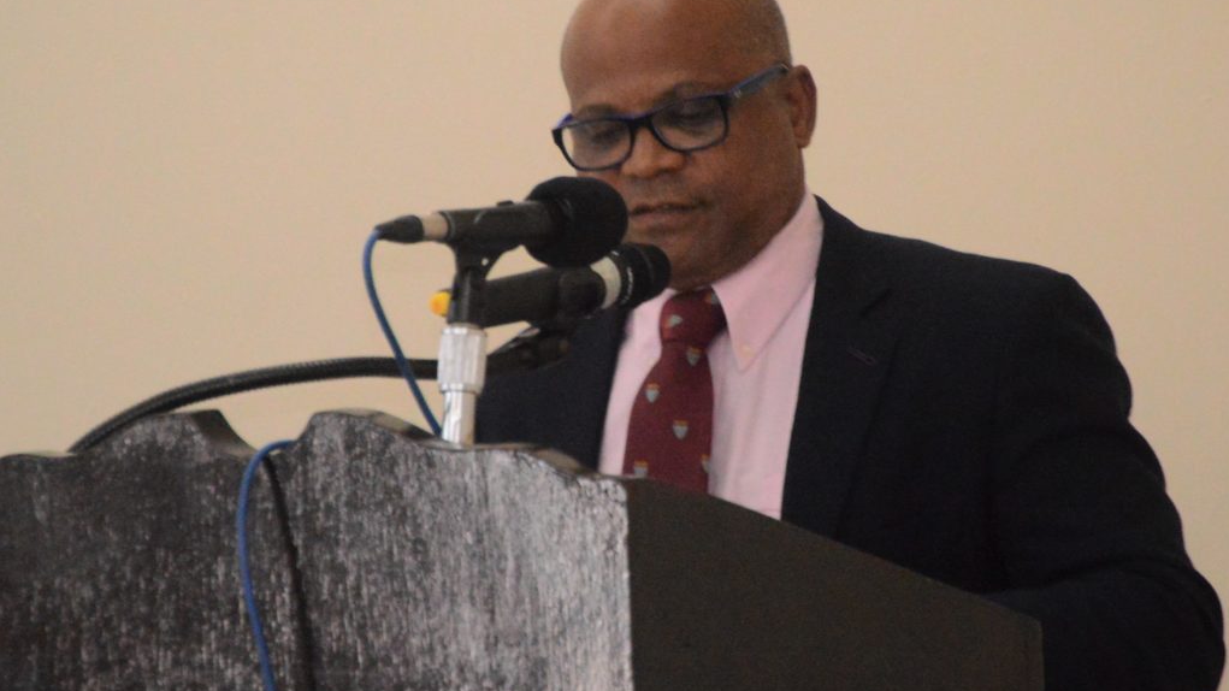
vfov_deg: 3.9
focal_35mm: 315
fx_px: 10264
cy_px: 324
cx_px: 615
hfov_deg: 6.9
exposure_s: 1/100
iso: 5600
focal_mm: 200
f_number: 5.6
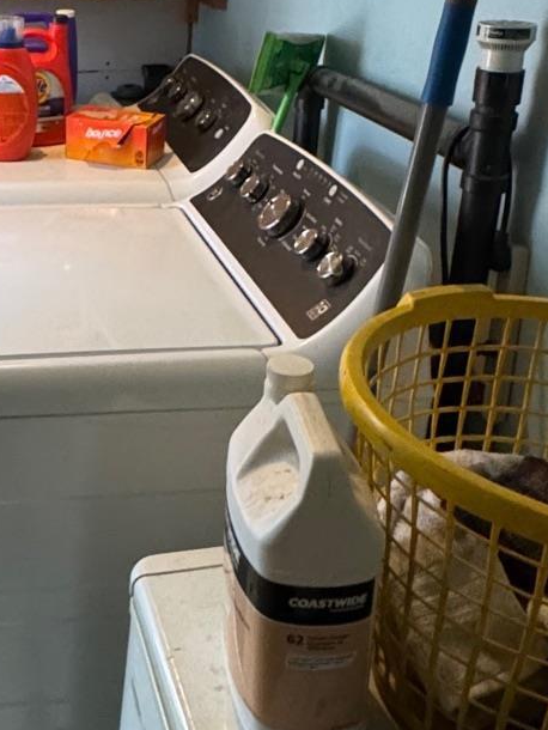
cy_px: 252
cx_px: 60
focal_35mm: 47
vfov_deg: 40.0
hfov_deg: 29.7
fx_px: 991
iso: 1000
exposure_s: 1/60
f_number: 2.2
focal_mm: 2.22
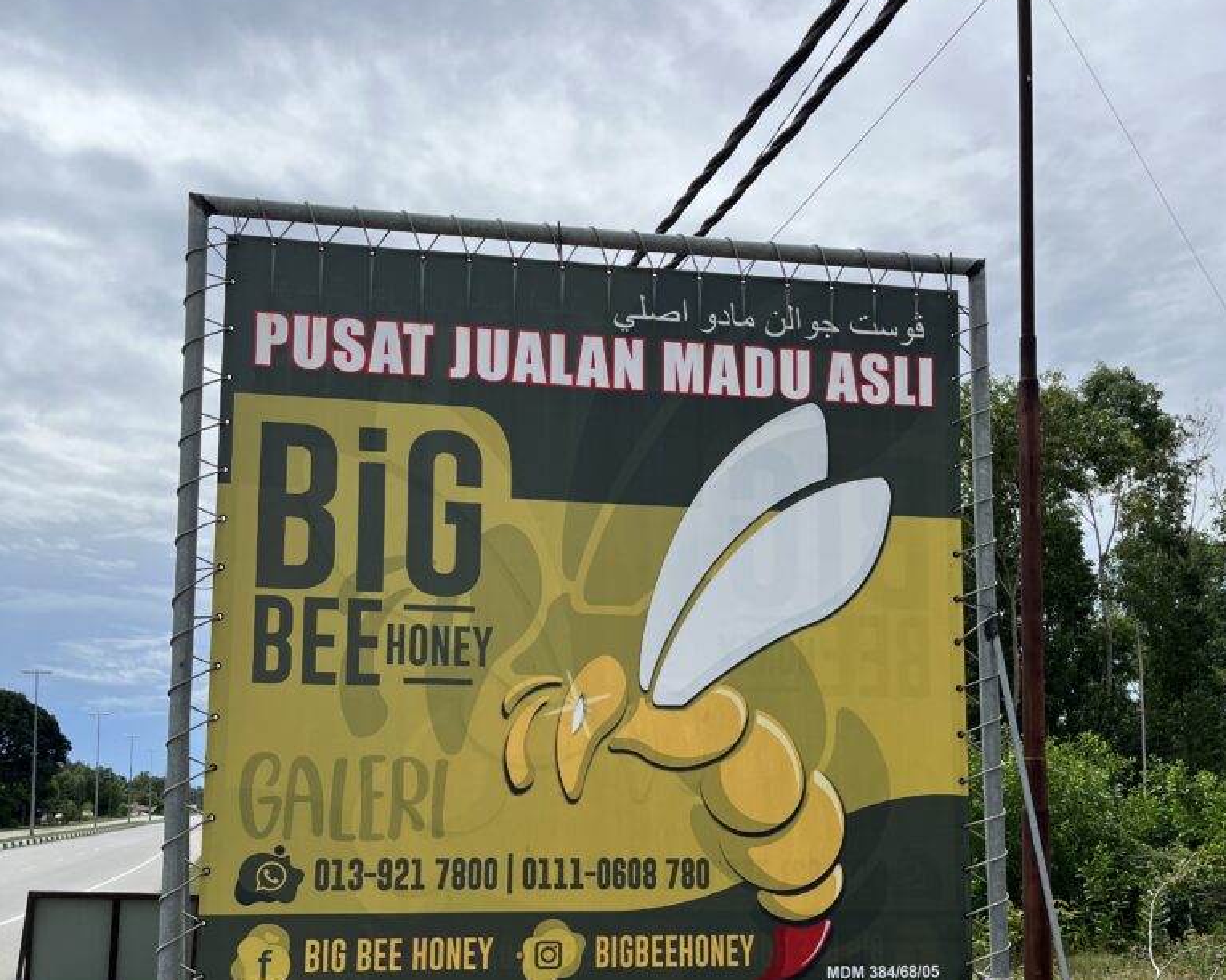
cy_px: 669
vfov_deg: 42.6
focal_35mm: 34
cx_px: 615
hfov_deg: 52.8
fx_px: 1234
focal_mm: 5.1
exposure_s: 1/5319
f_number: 1.6
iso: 50
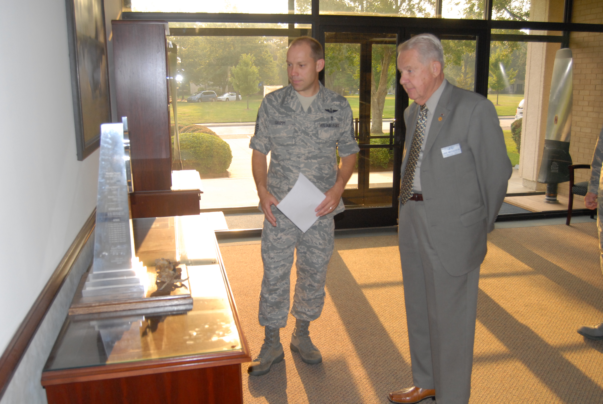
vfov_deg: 40.1
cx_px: 302
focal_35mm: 33
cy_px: 202
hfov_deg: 57.2
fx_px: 553
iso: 500
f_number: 4.5
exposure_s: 1/125
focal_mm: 22
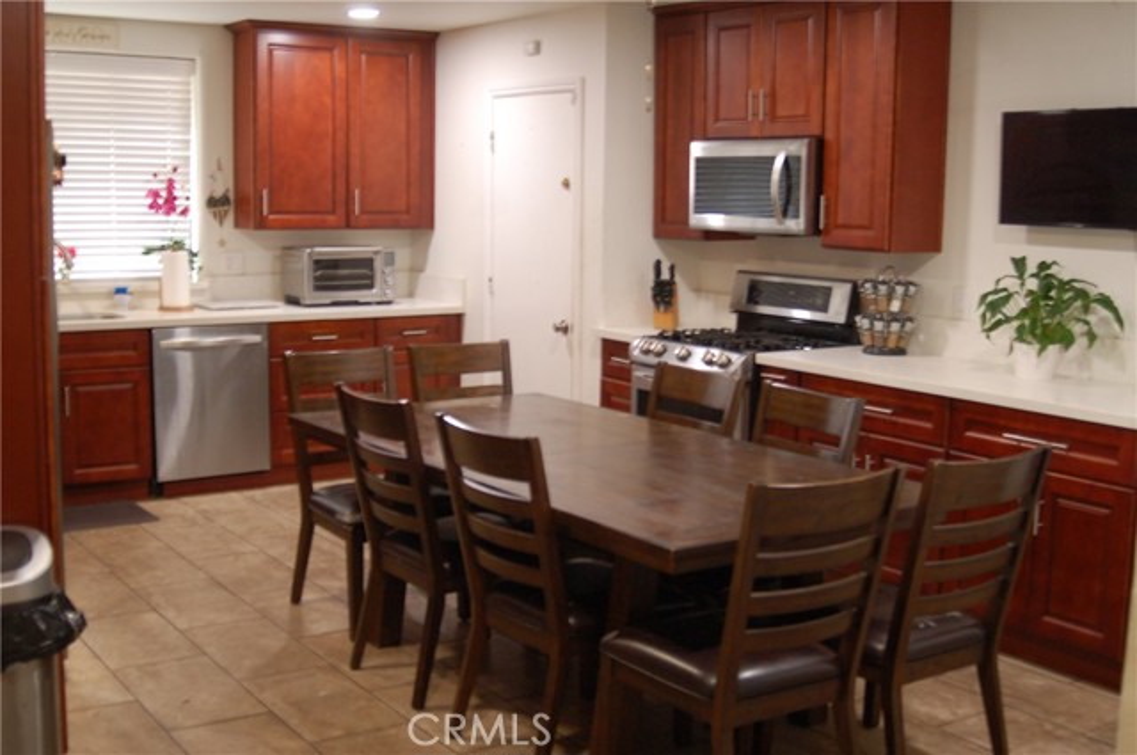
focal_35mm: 42
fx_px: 1325
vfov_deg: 31.8
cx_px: 568
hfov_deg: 46.5
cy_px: 378
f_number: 3.3
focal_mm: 28
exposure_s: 1/20
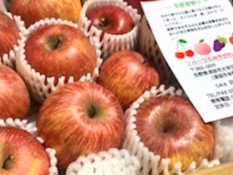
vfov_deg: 35.2
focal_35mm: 41
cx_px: 100
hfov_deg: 45.6
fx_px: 276
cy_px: 85
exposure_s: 1/24
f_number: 1.8
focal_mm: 4
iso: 40
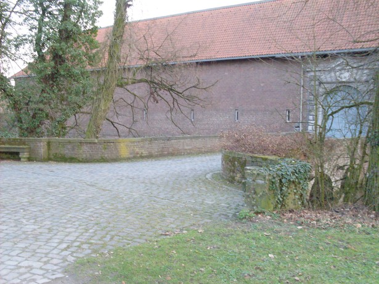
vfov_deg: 37.7
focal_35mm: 38
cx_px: 190
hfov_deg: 49.0
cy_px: 142
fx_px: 416
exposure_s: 1/45
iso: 160
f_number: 2.8
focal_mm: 6.3
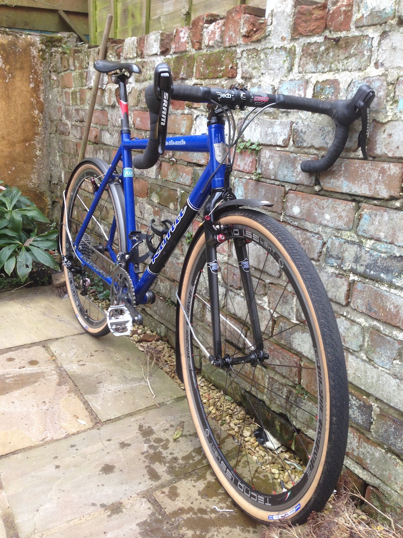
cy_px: 269
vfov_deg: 55.4
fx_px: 512
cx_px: 202
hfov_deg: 42.9
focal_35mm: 33
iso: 50
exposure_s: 1/24
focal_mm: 4.12
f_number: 2.4
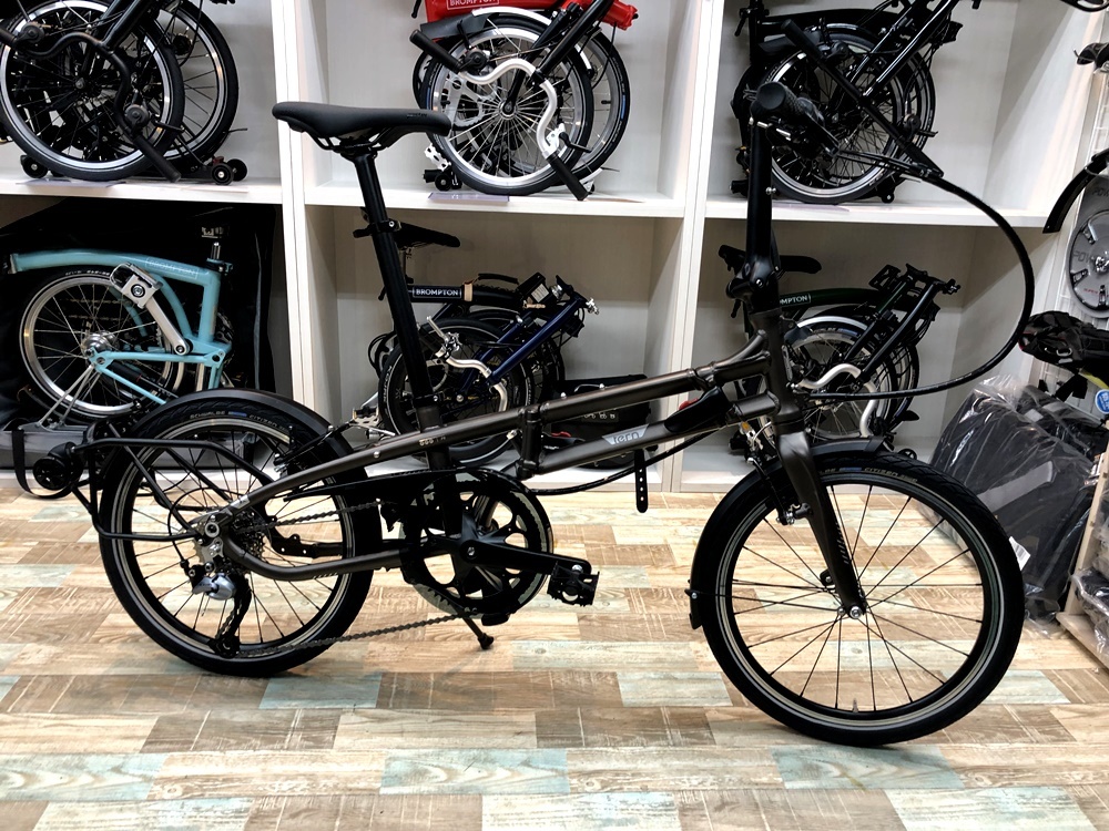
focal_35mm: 28
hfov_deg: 63.4
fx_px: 897
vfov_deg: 49.7
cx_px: 554
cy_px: 416
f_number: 1.8
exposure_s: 1/20
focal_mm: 4
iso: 40
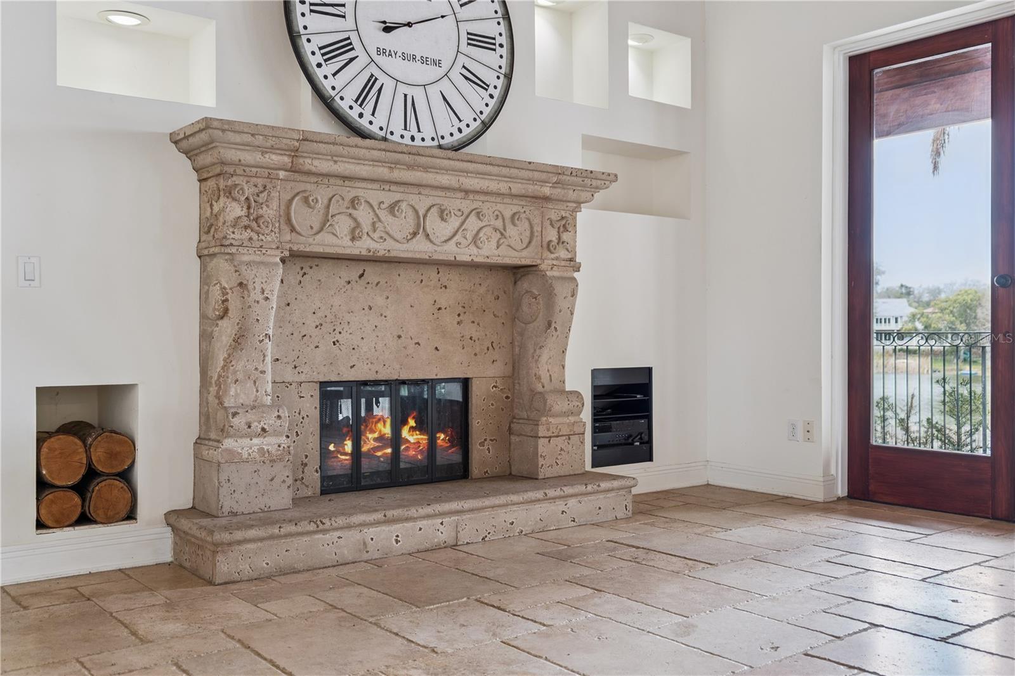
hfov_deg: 54.4
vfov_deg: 37.8
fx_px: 987
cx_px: 508
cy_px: 338
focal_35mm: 35
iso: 320
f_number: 4
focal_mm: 35
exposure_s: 1/60
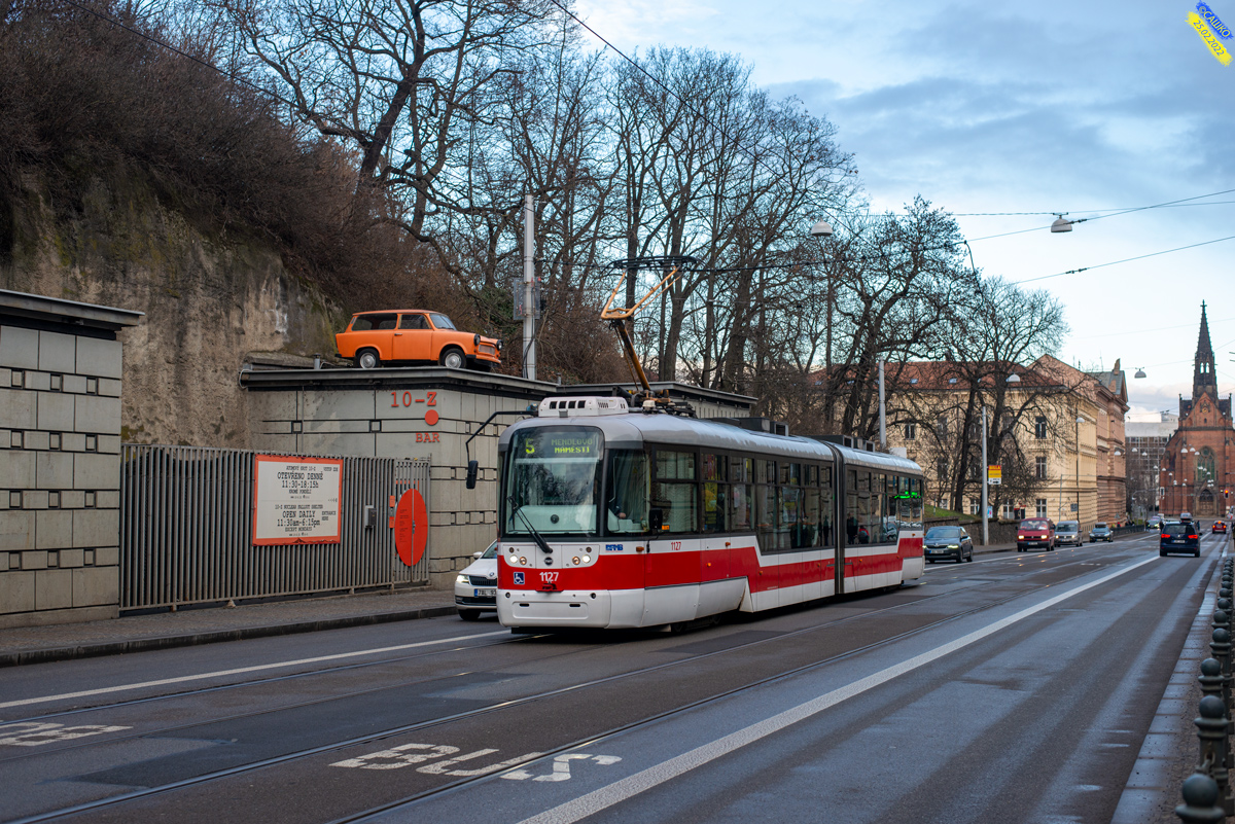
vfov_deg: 27.0
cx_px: 618
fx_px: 1716
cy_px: 412
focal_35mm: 50
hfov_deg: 39.6
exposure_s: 1/320
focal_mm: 50
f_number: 4.5
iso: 400
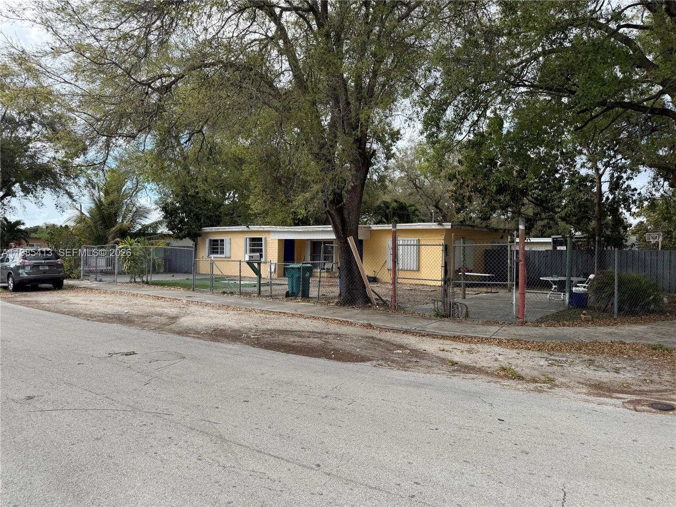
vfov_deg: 56.8
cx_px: 338
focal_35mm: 24
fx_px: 469
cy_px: 254
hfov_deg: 71.6
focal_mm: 6.76
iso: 80
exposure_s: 1/2370
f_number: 1.78
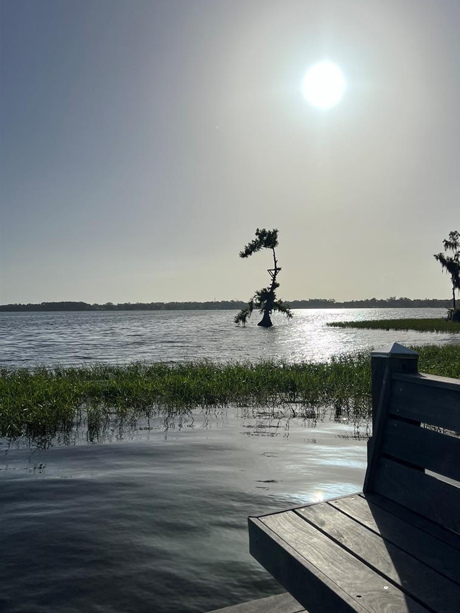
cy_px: 312
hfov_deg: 45.2
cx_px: 274
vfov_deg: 58.3
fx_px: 549
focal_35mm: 31
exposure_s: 1/30303
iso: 40
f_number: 1.5
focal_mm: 5.7
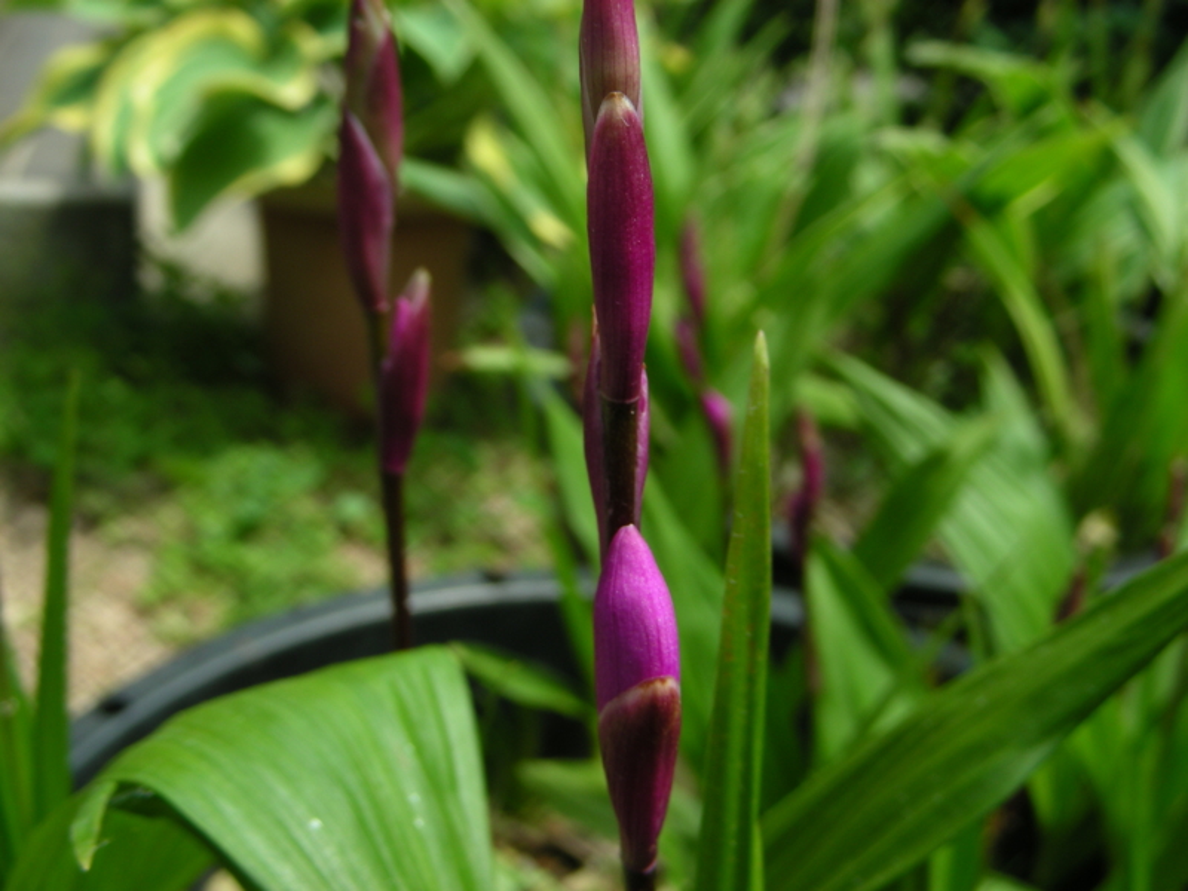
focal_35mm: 38
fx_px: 1304
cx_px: 594
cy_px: 446
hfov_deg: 49.0
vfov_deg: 37.7
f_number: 4
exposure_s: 1/112
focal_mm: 6.3
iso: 50
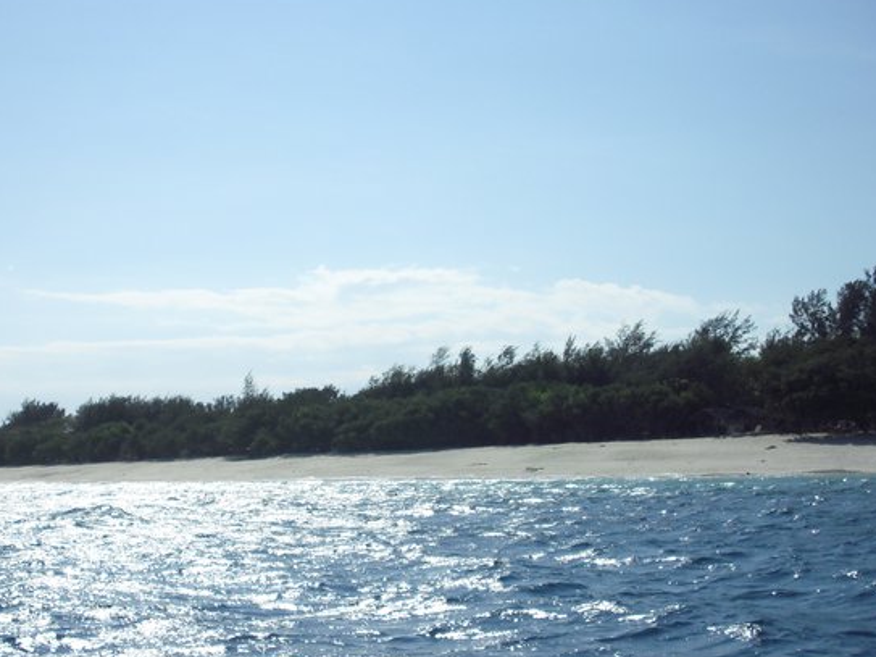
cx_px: 355
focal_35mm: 56
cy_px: 384
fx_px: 1417
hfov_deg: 34.3
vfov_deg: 26.1
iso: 100
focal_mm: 6.2
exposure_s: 1/800
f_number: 8
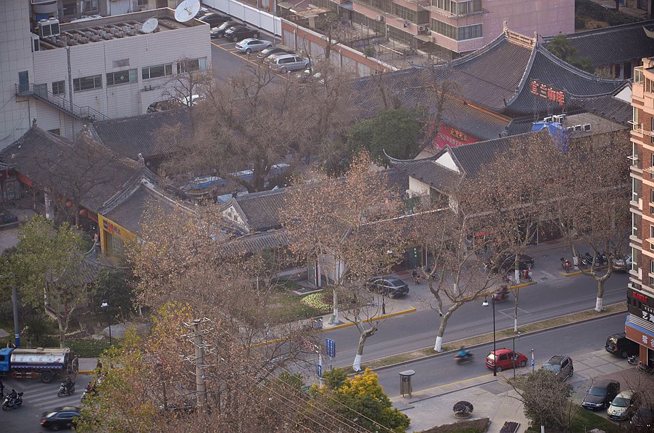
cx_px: 327
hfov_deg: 13.1
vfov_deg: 8.7
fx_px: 2856
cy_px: 216
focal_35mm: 158
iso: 100
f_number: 5.6
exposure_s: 1/20
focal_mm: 105
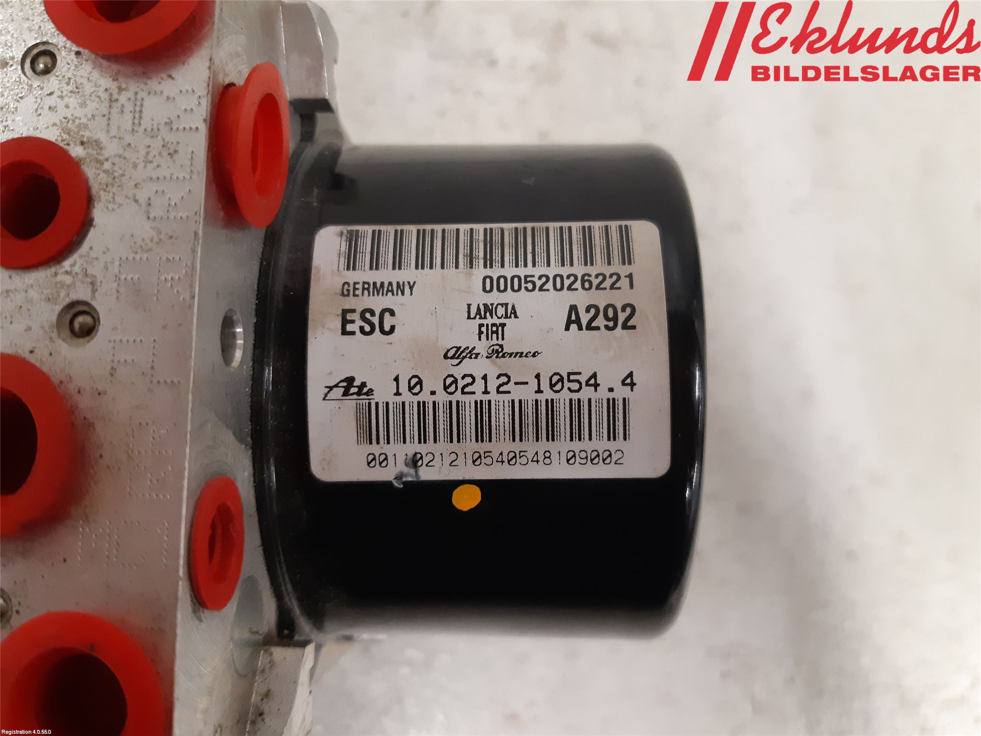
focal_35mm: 26
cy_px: 368
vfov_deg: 53.1
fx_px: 737
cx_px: 490
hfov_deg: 67.3
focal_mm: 3.93
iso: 320
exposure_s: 1/50
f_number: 1.7
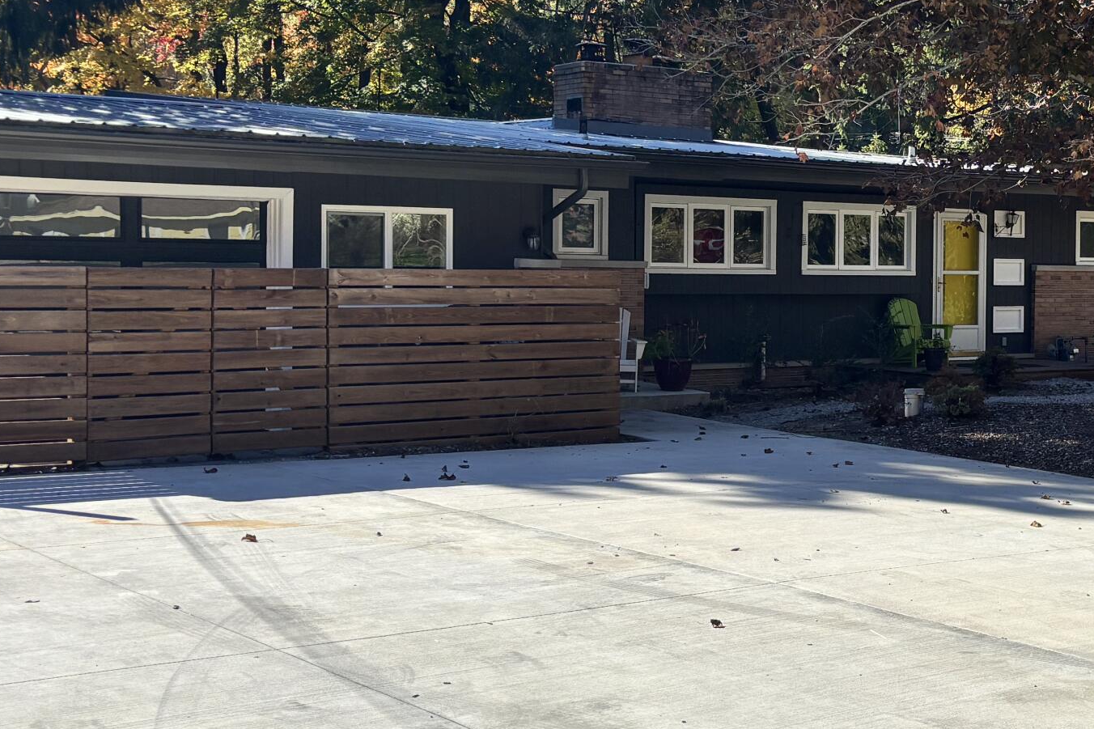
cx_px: 982
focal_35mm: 60
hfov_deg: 31.8
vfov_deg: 22.6
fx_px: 1823
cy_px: 308
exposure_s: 1/2288
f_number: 1.6
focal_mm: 5.96
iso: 50
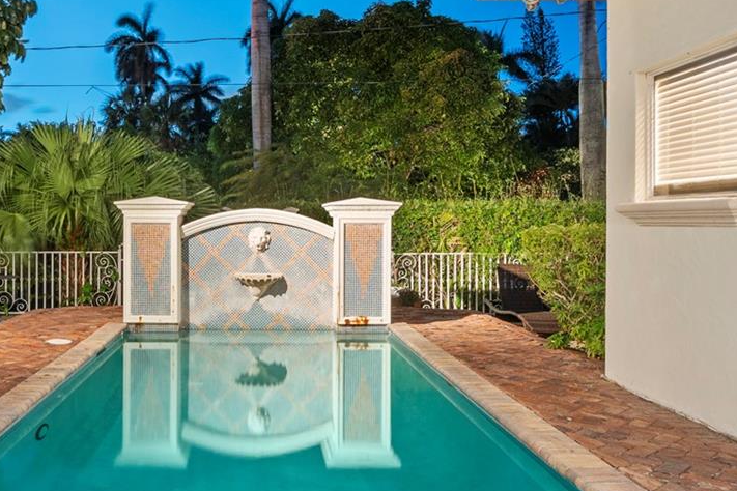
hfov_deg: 52.4
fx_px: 737
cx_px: 261
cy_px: 213
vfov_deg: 36.8
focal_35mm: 36
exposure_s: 8
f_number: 9
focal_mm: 16
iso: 250
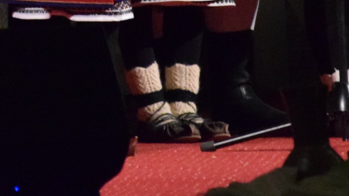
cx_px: -89
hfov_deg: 3.9
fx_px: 5098
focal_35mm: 551
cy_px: -220
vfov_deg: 2.2
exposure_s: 1/80
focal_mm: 92
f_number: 5.6
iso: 6400
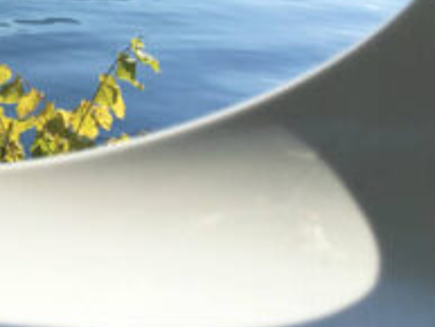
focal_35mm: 96
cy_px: -156
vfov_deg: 14.4
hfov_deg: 18.4
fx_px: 1207
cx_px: -198
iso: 25
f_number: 2.2
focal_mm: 4.15
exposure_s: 1/2481
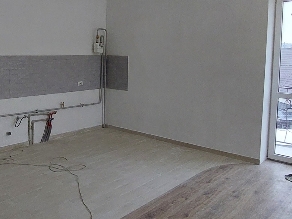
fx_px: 287
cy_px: 72
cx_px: 78
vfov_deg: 41.2
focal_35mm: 34
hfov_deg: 52.0
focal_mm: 1.74
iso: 250
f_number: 2.2
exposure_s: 1/50
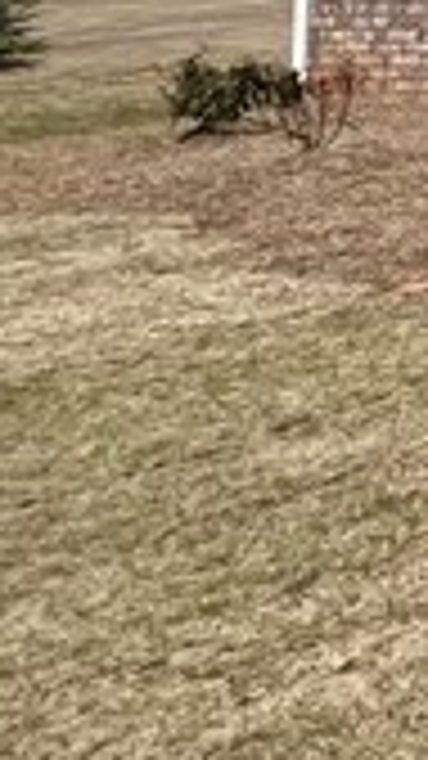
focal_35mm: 86
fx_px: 1736
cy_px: -202
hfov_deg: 6.9
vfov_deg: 22.4
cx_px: 1991
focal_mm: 1.57
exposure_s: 1/2053
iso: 32
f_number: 1.8
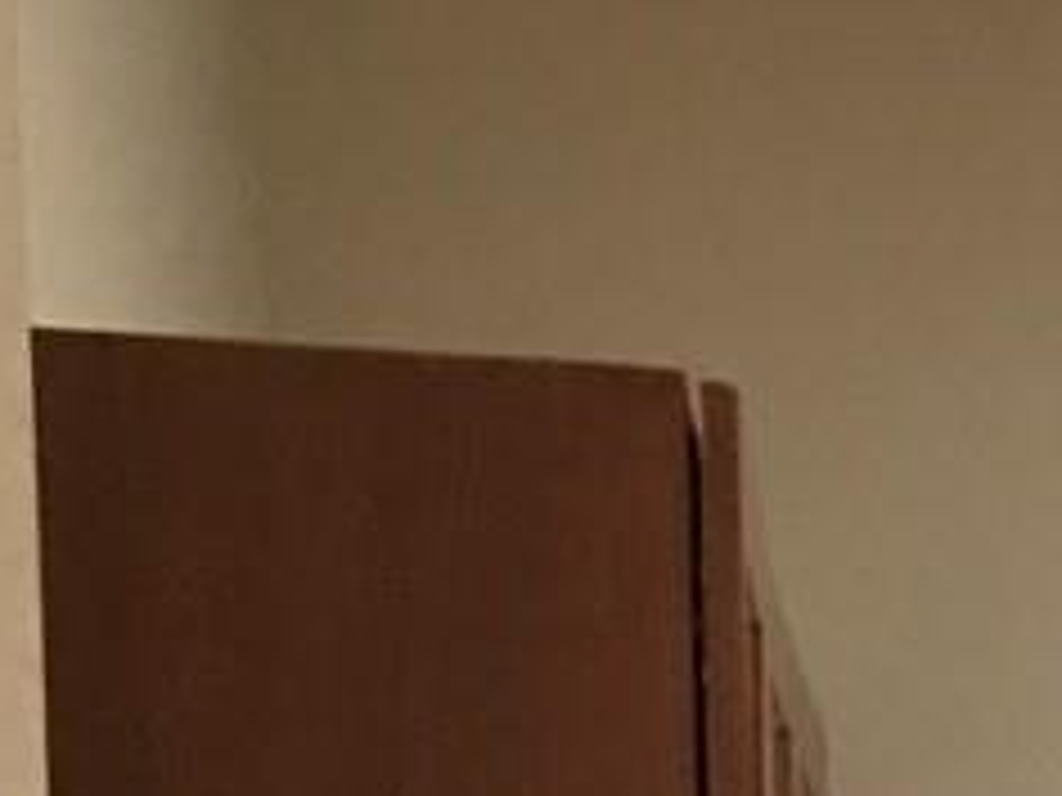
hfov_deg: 8.3
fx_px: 6044
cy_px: 1970
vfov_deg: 7.1
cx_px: 3294
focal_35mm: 197
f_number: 2.2
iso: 80
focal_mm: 4.15
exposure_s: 1/10
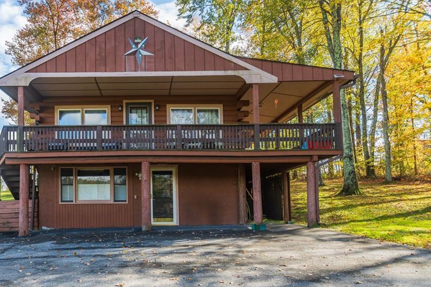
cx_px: 177
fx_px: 275
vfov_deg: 55.0
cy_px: 142
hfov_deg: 75.5
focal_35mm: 23
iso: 100
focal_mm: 13
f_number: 6.3
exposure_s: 1/160
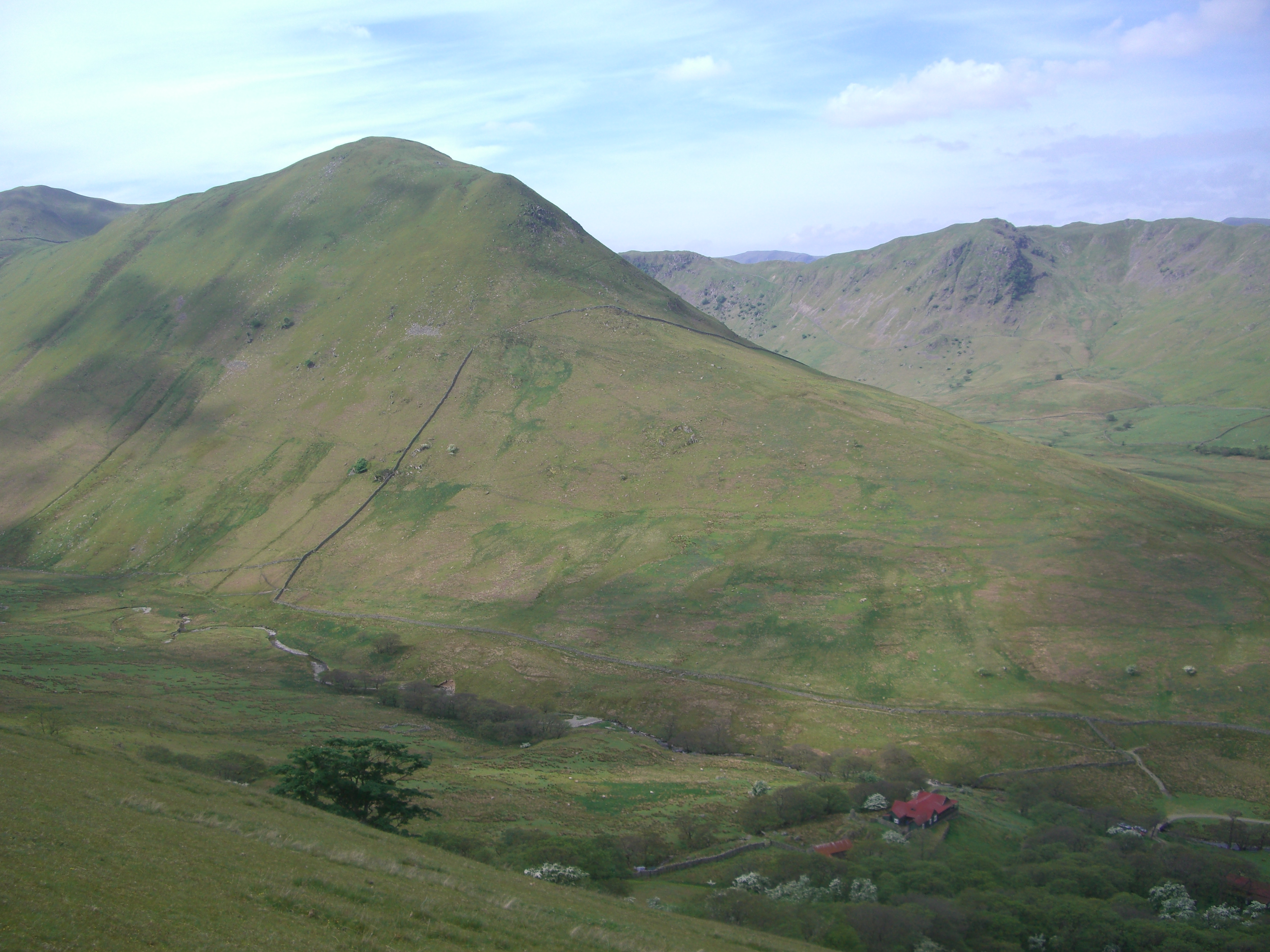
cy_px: 476
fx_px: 1394
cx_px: 635
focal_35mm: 38
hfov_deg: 49.0
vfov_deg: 37.7
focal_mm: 7.9
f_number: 5.6
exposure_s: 1/160
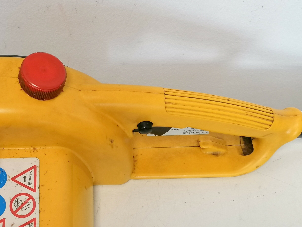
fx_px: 497
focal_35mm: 57
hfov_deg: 33.1
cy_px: 163
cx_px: 75
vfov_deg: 25.4
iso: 160
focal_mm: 4.75
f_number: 1.8
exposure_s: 1/33.3
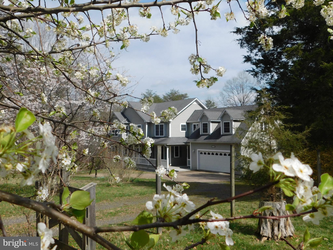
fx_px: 289
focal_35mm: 30
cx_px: 166
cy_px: 125
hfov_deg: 60.0
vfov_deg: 46.8
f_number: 6.4
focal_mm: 5.3
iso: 125
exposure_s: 1/640
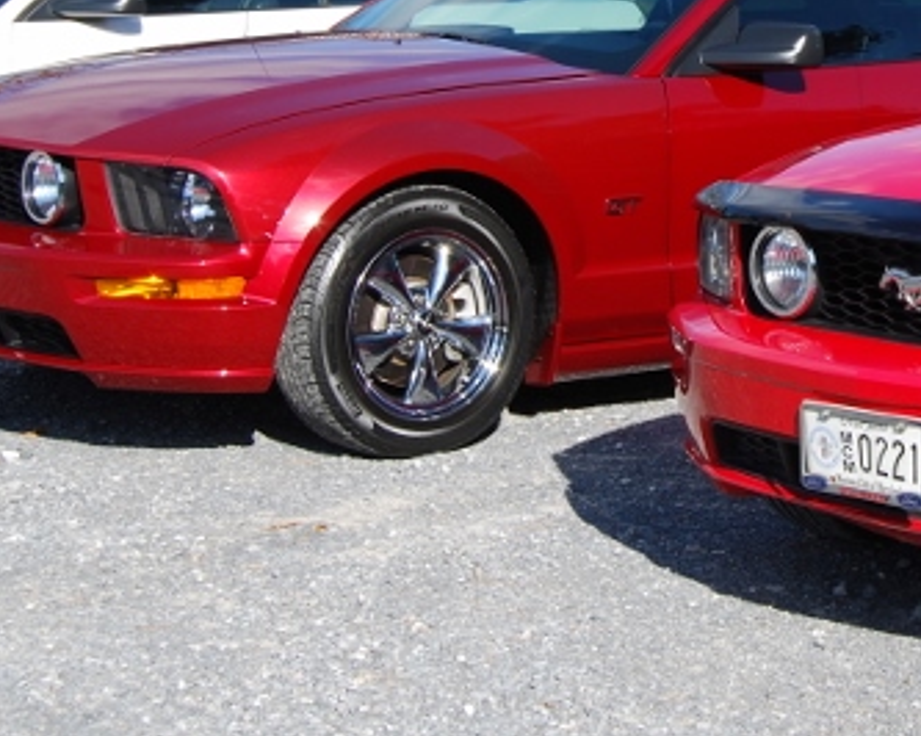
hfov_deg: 18.0
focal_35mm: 105
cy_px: 11
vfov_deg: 14.4
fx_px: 2864
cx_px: 835
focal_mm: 31
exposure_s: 1/200
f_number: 7.1
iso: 100
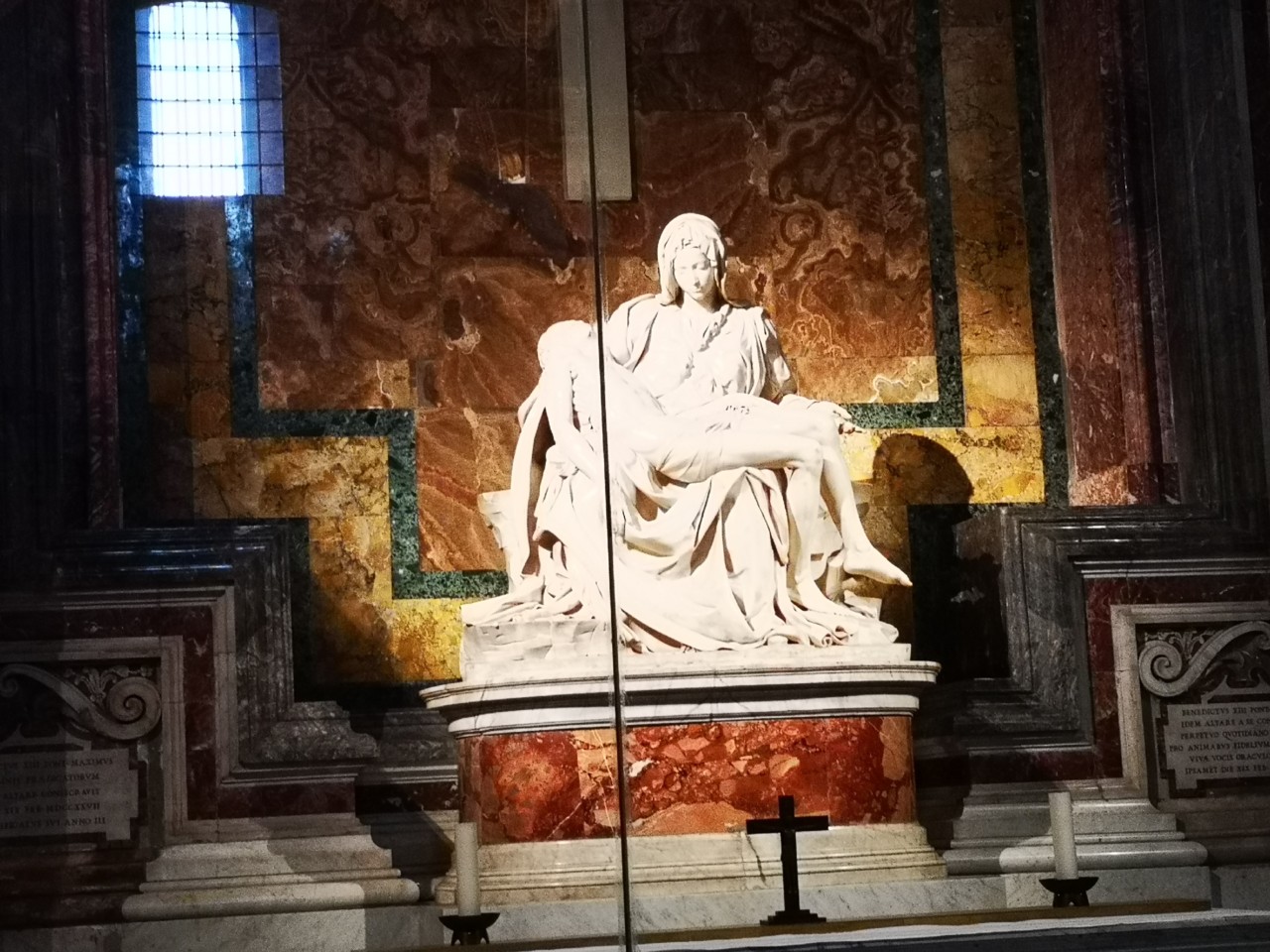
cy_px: 476
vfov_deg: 21.0
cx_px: 635
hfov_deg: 27.8
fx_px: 2568
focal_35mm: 70
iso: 320
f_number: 1.8
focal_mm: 3.95
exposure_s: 1/33.3
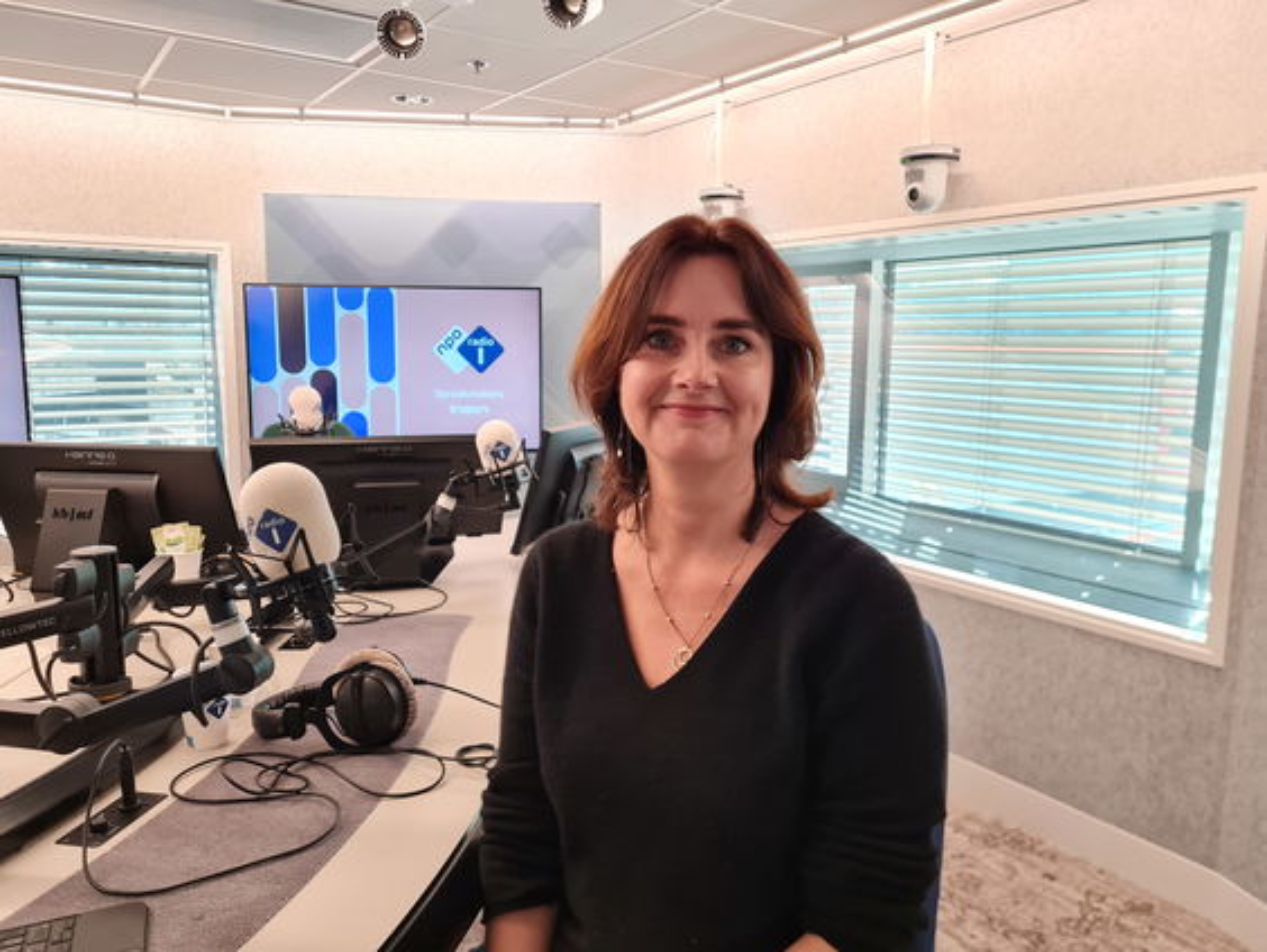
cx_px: 634
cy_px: 476
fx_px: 952
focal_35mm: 26
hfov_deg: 67.3
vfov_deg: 53.1
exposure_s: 1/50
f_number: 1.8
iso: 250
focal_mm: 5.4
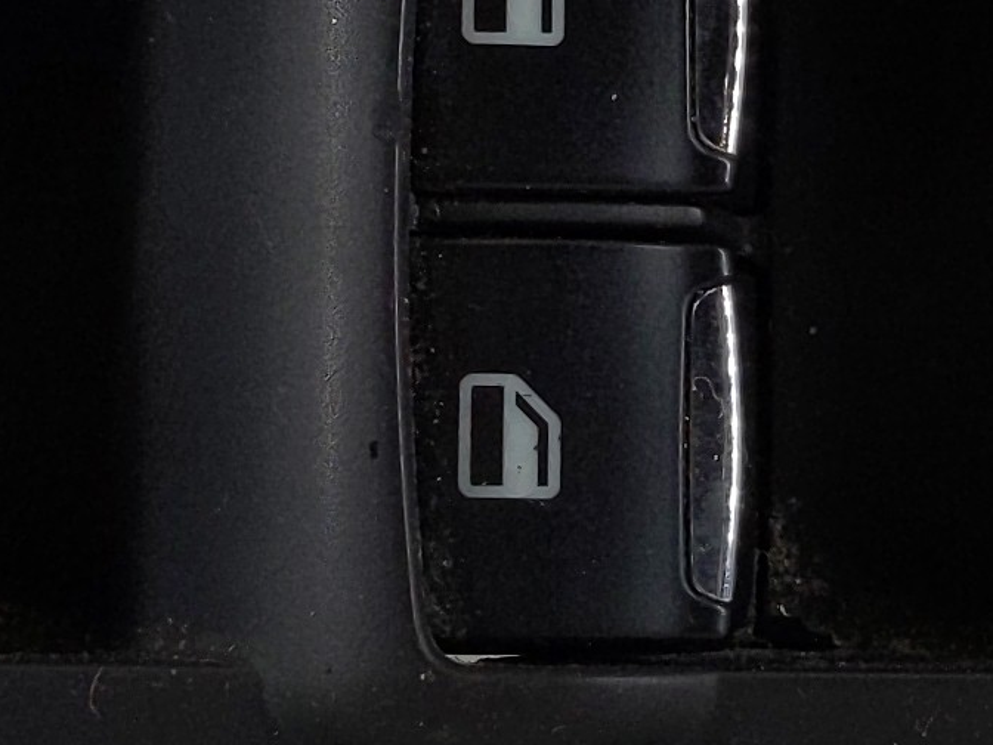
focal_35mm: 150
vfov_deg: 9.9
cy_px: 390
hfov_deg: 13.1
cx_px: 835
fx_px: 4303
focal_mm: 4.38
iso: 57
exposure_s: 1/125
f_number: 1.73
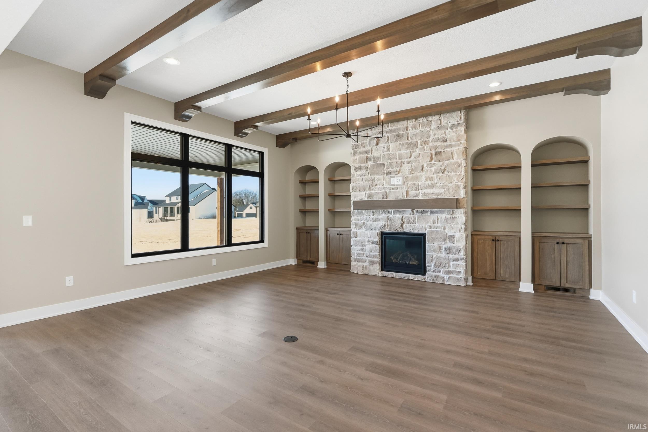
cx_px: 324
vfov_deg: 72.0
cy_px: 216
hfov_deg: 95.0
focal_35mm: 16
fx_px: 297
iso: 800
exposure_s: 1/4000
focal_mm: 11
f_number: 1.8
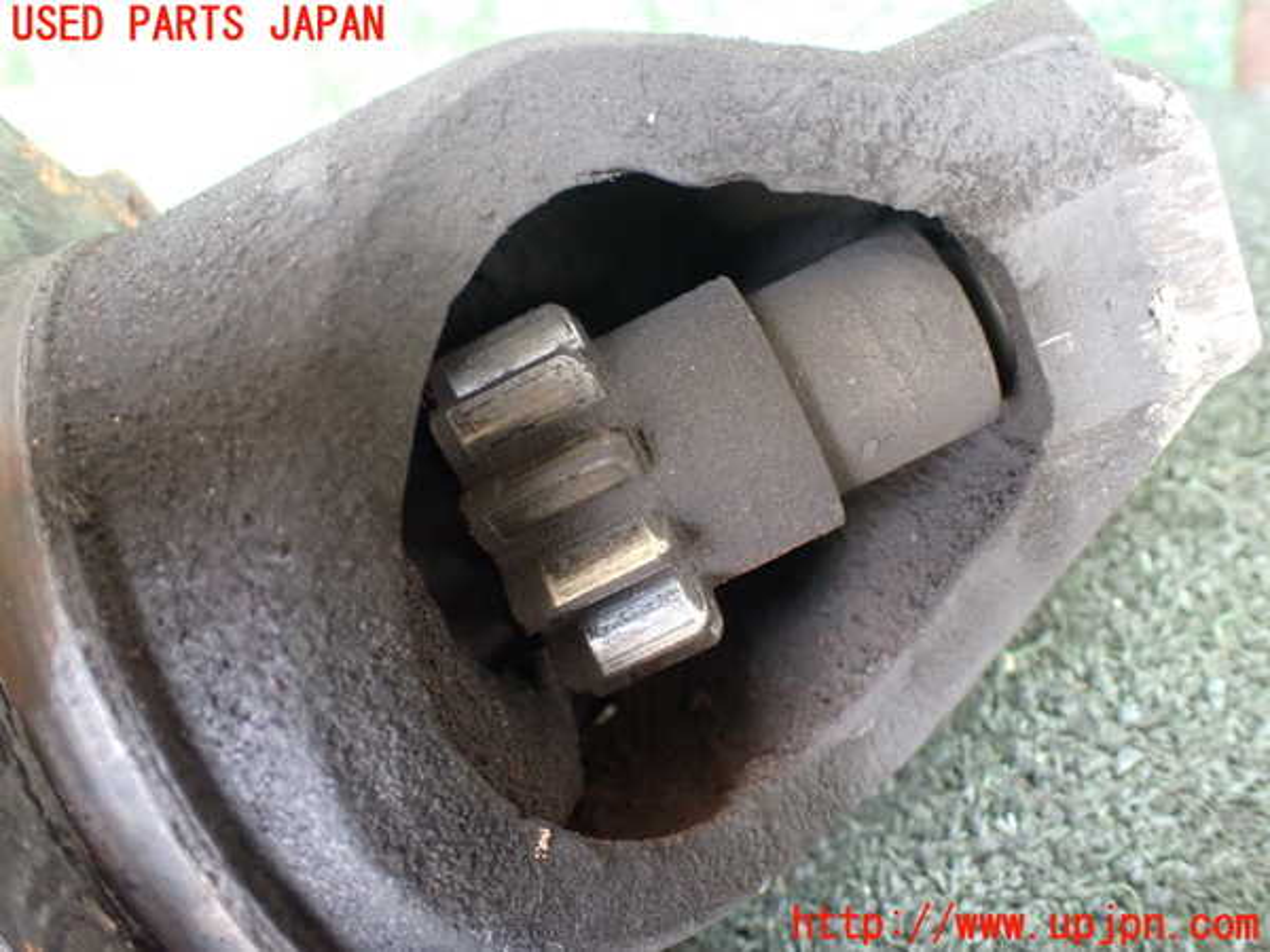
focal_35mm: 30
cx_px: 635
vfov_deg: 46.8
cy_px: 476
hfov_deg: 60.0
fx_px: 1101
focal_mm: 5.4
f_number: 2.3
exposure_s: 1/30
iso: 800
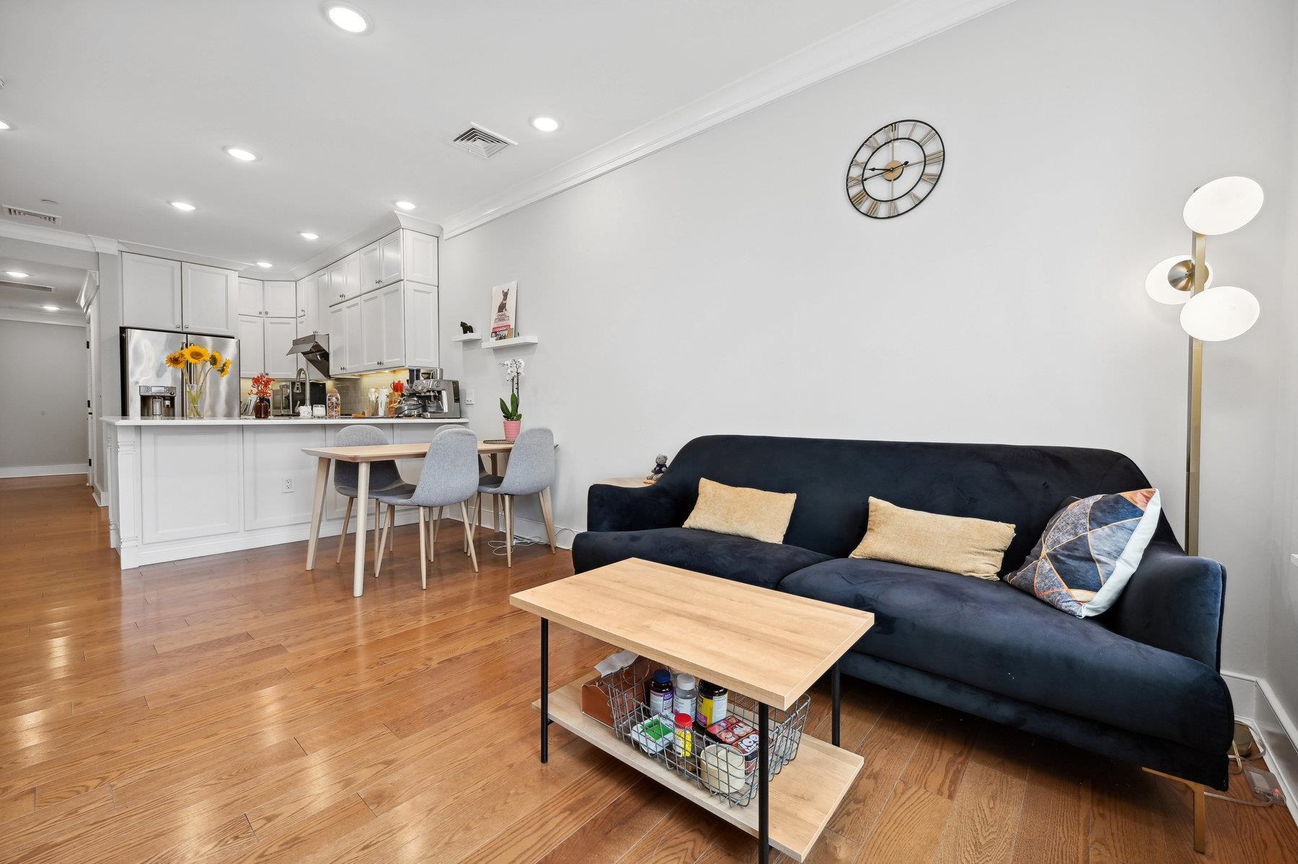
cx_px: 649
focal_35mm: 14
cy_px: 432
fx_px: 504
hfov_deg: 104.3
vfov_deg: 81.1
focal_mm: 14
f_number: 8
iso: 125
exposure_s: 1/80
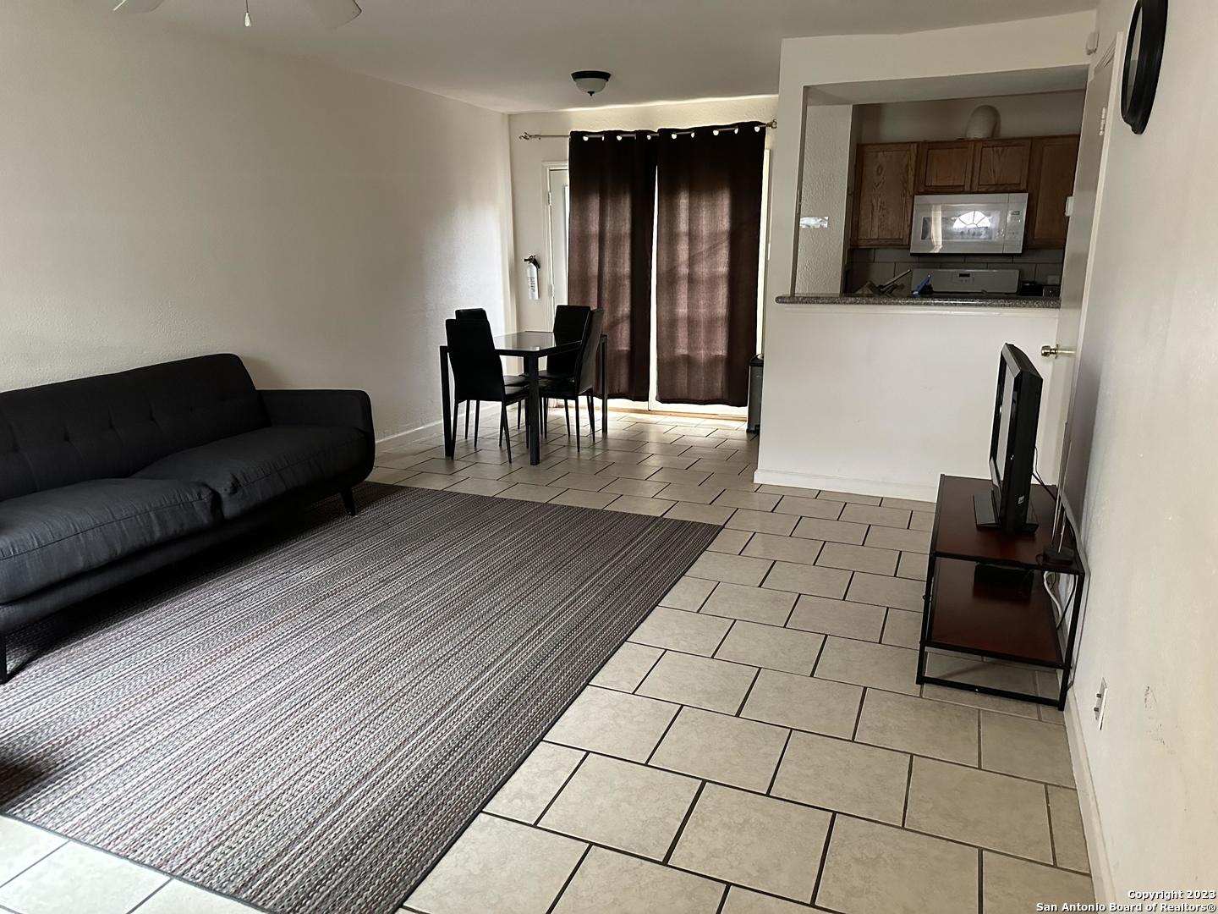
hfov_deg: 71.6
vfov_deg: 56.8
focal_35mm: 24
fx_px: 844
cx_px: 609
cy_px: 457
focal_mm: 6.86
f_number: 1.78
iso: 800
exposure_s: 1/60
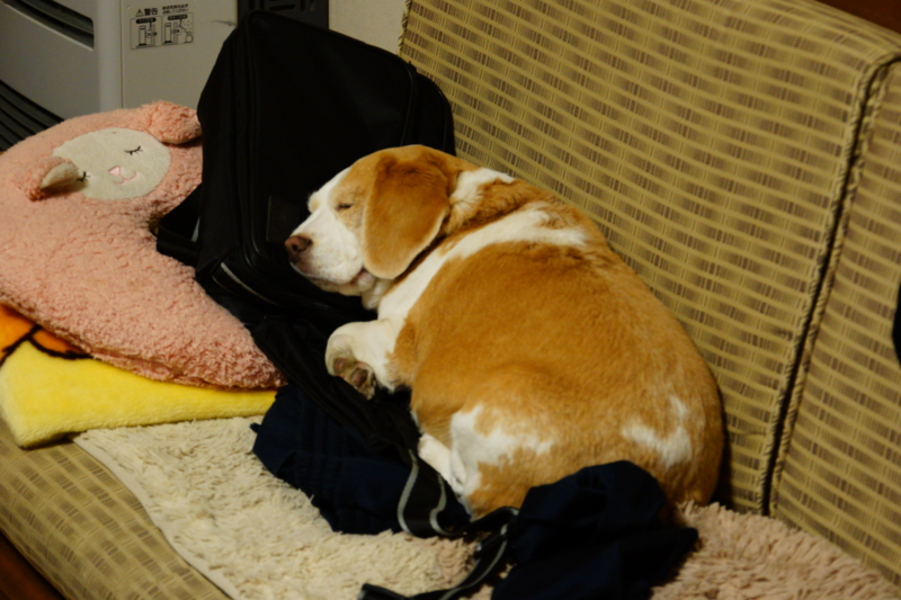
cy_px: 300
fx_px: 2802
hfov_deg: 18.3
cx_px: 450
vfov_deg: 12.2
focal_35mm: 112
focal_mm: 75
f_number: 5.6
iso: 1600
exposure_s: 1/30
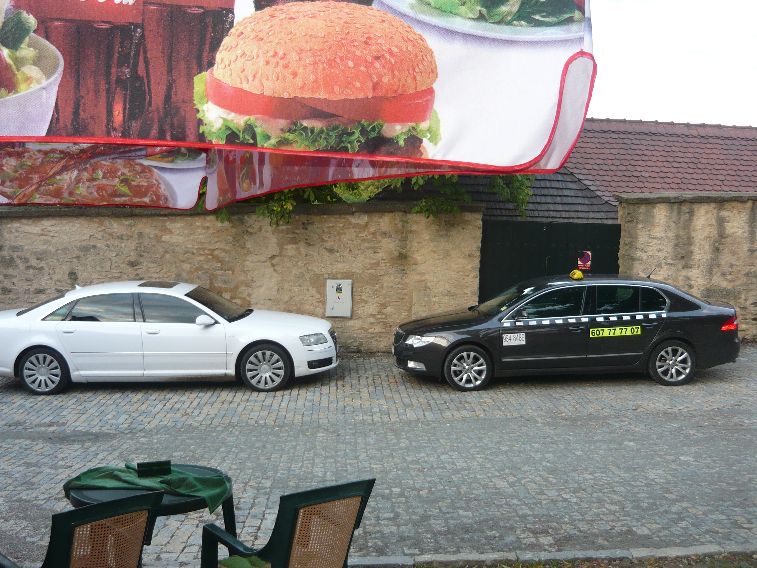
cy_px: 303
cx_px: 355
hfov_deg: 45.7
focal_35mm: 41
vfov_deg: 35.1
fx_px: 897
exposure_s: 1/30
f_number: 2.9
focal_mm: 6.3
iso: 125
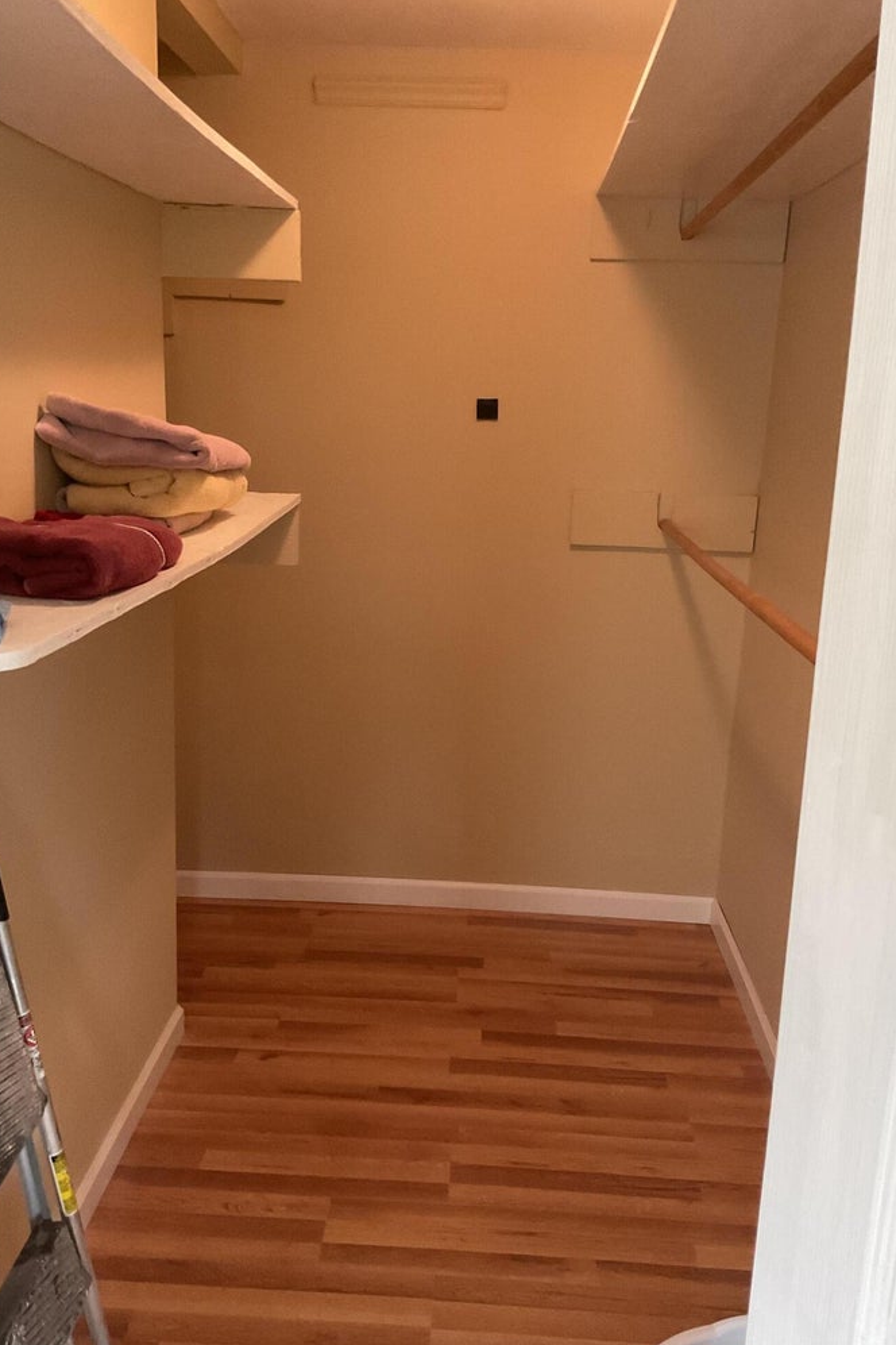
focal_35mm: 31
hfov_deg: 42.3
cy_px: 666
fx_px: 1157
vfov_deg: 60.3
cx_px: 433
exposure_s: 1/40
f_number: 1.8
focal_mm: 3
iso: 320
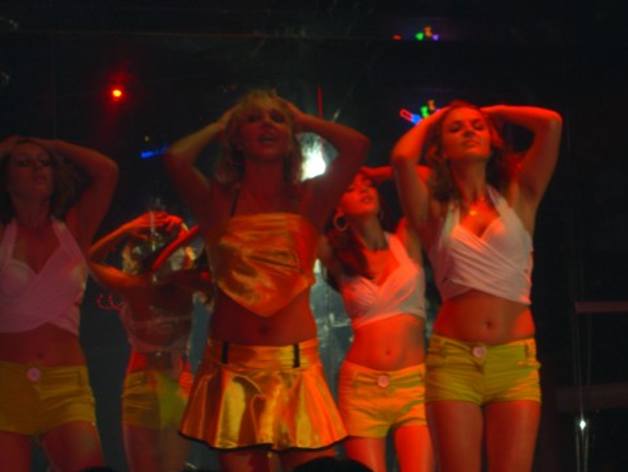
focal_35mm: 143
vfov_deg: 10.4
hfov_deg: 13.8
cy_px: 191
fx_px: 2596
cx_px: 277
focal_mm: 23.7
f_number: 5.1
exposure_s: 1/60
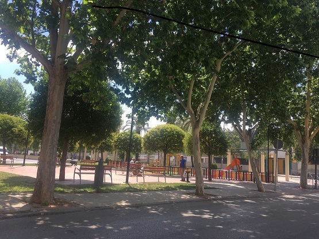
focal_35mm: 29
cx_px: 160
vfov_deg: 48.2
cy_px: 120
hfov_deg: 61.7
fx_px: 267
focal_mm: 4.15
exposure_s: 1/712
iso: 25
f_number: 2.2
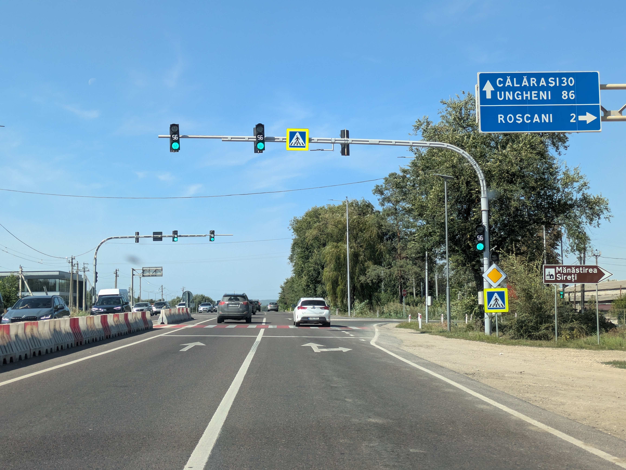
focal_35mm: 51
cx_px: 313
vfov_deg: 28.6
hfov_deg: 37.5
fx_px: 923
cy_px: 235
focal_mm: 5.43
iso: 54
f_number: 1.89
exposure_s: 1/1292
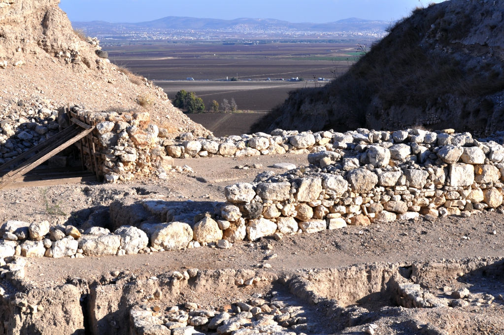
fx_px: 1154
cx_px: 252
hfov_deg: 24.6
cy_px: 168
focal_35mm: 82
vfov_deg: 16.5
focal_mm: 55
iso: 200
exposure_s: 1/320
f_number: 9
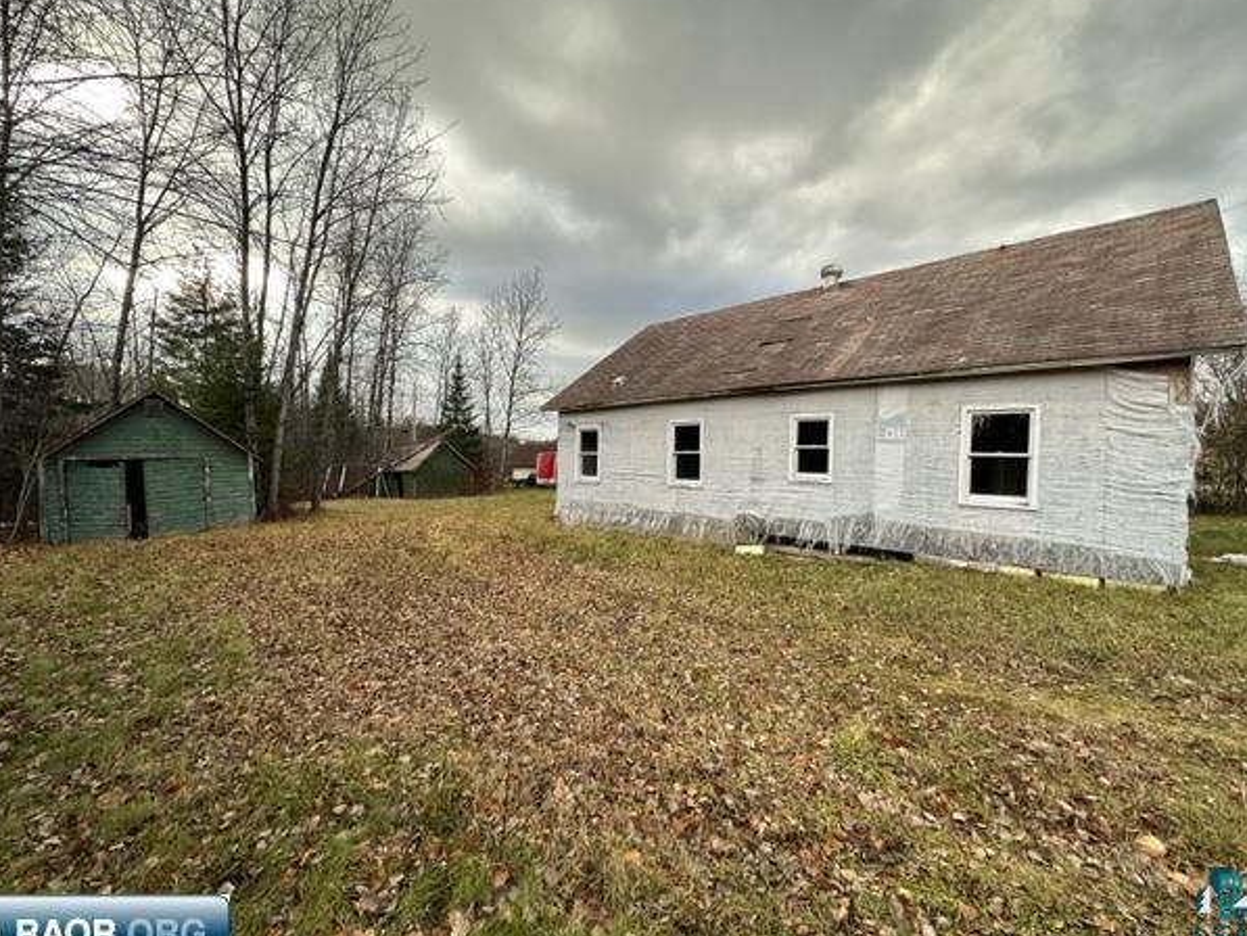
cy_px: 470
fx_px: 540
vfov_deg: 81.8
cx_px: 614
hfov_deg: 98.2
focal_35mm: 15
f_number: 2.2
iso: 40
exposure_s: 1/185
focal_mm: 2.22
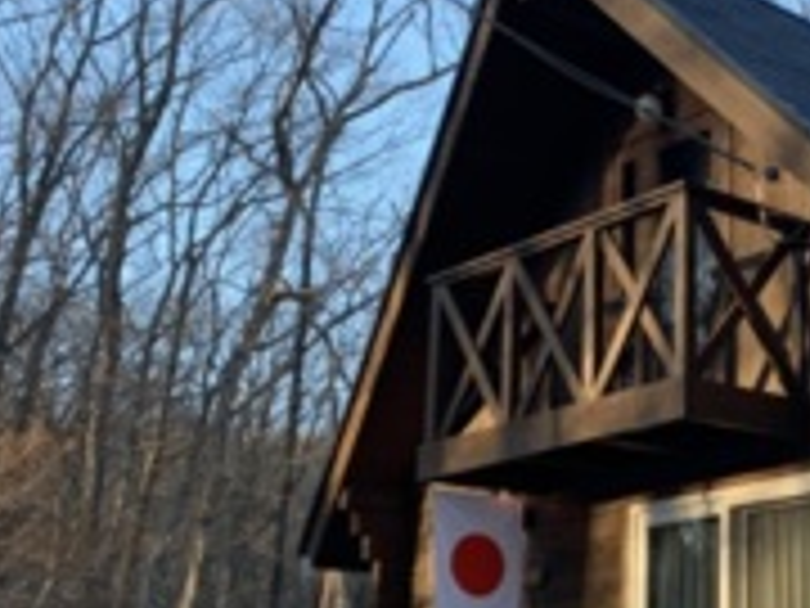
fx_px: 1521
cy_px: 414
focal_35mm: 65
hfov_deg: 27.6
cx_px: 855
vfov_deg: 22.5
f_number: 1.8
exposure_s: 1/282
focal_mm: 4.25
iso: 25
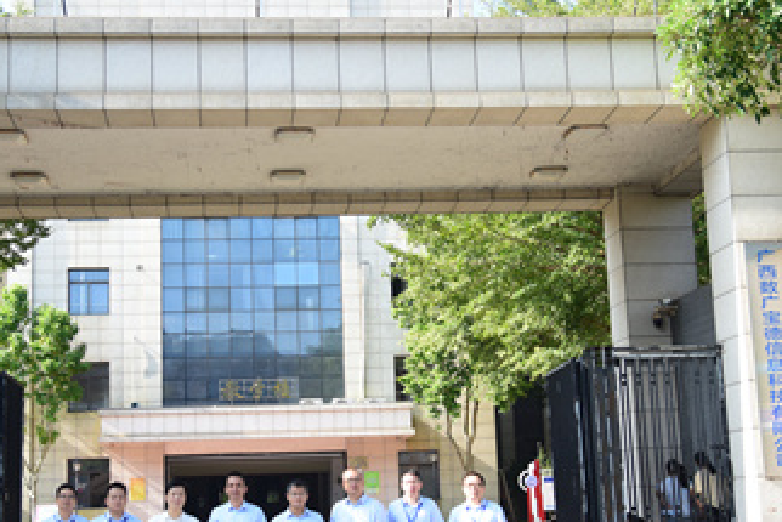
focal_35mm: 58
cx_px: 306
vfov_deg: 23.4
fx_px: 1260
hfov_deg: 34.3
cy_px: 300
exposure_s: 1/500
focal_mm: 34
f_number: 4
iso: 320
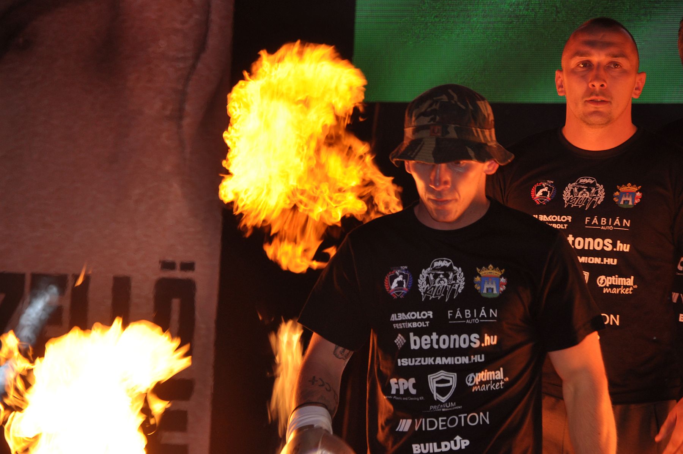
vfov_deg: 8.7
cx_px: 342
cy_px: 227
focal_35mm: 158
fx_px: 2985
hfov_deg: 13.1
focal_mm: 105
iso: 360
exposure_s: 1/125
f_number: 5.6
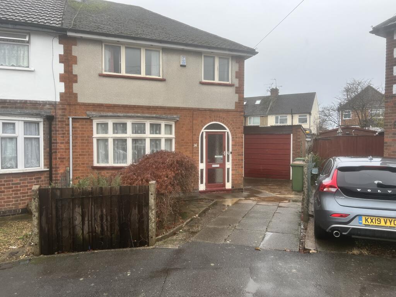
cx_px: 198
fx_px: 297
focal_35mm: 26
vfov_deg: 53.1
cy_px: 148
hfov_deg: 67.3
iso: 50
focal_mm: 5.7
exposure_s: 1/336
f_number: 1.5
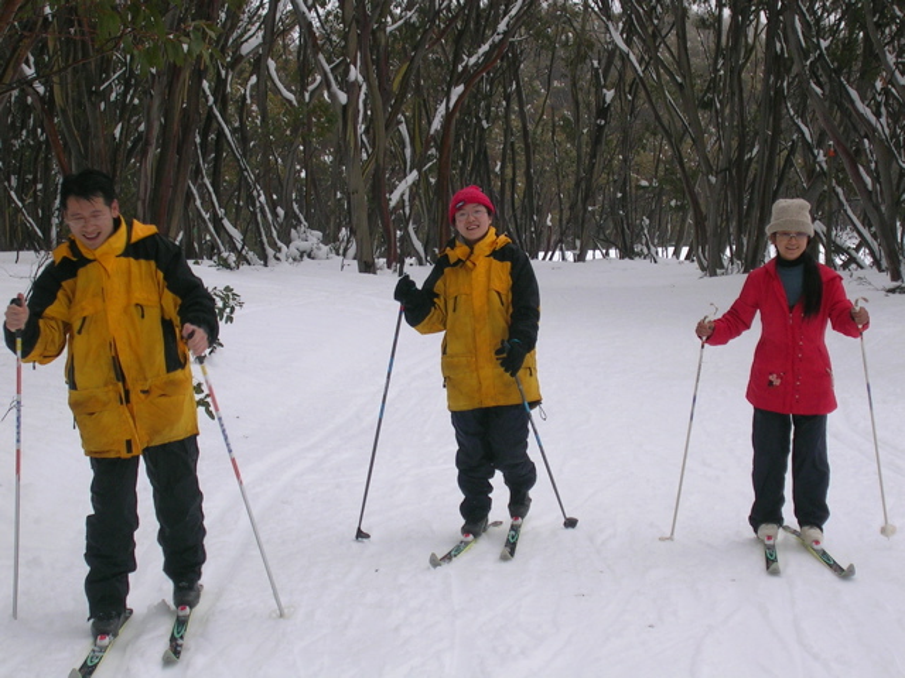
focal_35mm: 105
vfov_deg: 14.1
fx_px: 2745
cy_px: 339
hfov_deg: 18.7
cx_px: 452
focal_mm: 16.2
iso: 50
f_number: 4.9
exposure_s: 1/149
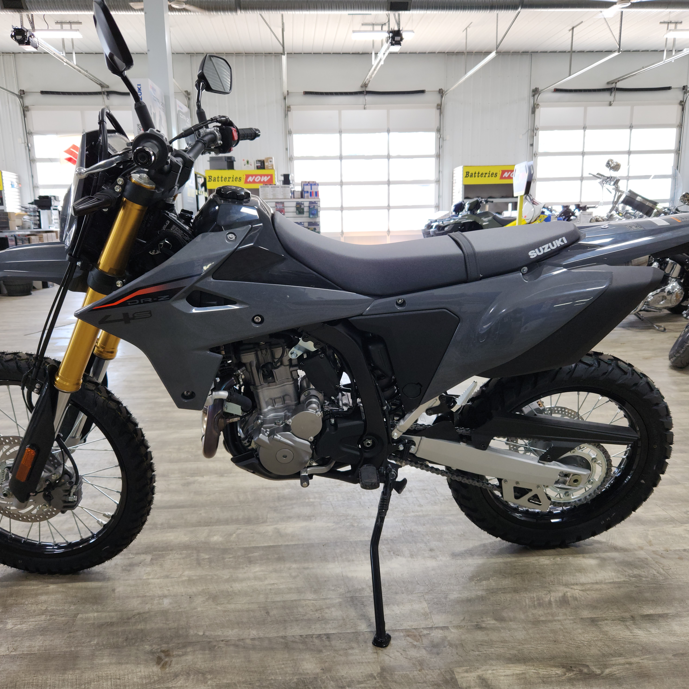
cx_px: 345
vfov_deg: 57.3
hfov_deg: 57.3
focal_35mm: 28
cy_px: 344
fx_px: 631
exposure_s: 1/60
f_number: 1.8
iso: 50
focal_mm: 5.4
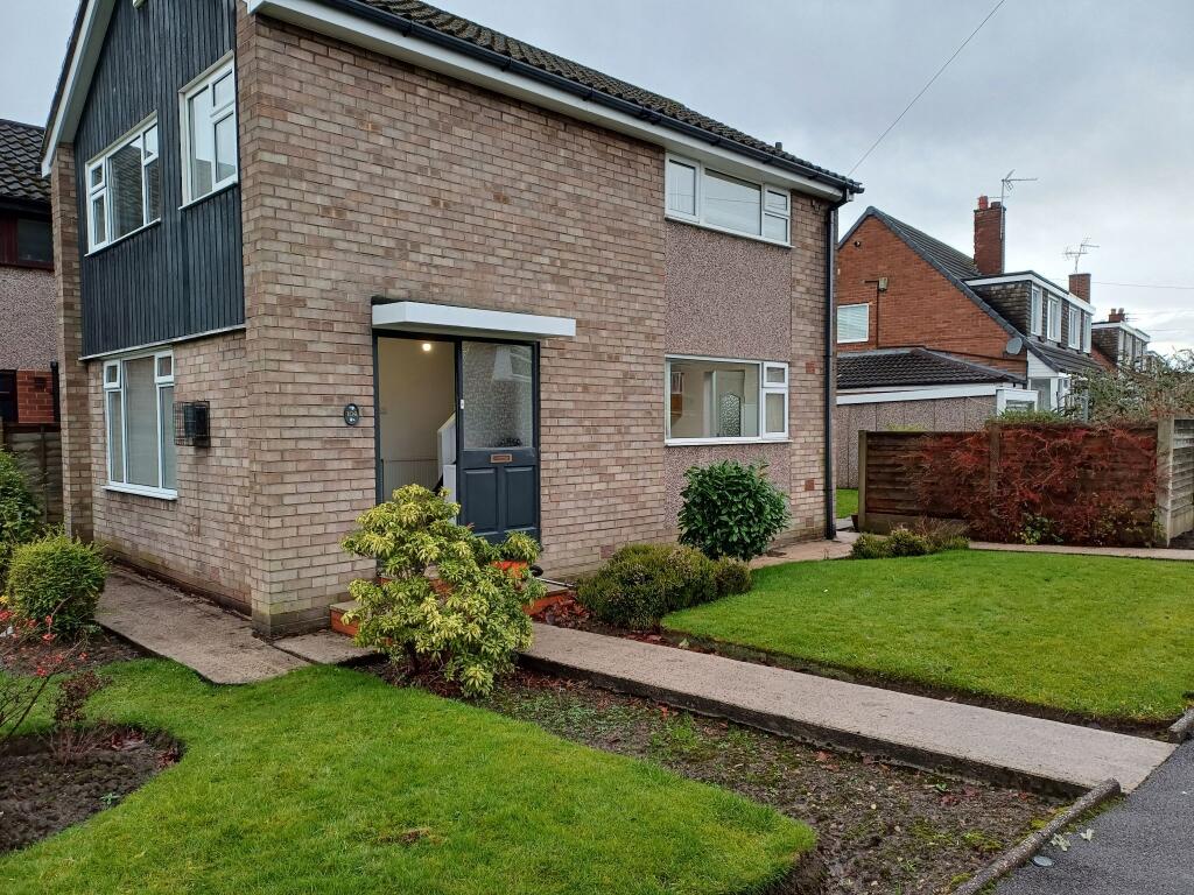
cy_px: 448
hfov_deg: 69.4
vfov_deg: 54.9
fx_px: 862
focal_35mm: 25
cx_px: 597
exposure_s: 1/100
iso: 100
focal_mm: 4.65
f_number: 1.8
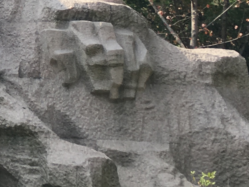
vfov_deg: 10.6
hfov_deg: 13.3
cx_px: -167
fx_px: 986
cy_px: -67
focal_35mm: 137
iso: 25
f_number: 2.2
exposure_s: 1/557
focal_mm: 4.15
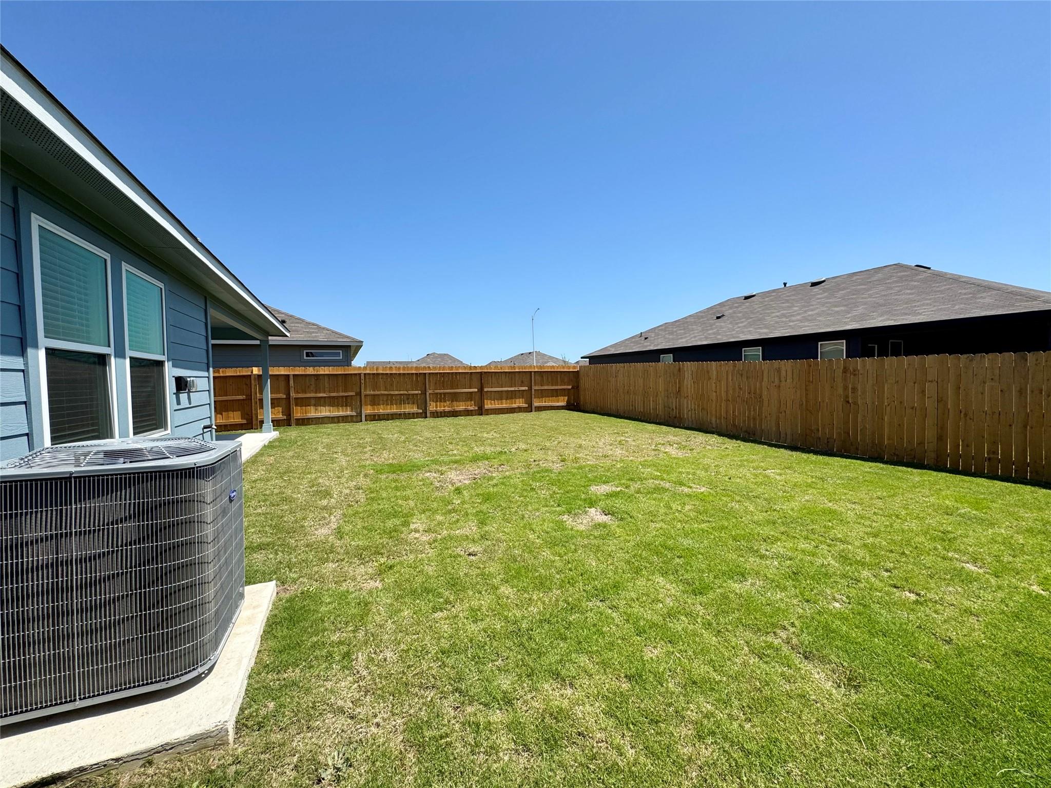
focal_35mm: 14
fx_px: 425
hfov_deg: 102.1
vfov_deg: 85.7
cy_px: 394
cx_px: 526
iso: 50
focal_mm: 2.22
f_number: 2.2
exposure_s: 1/2028
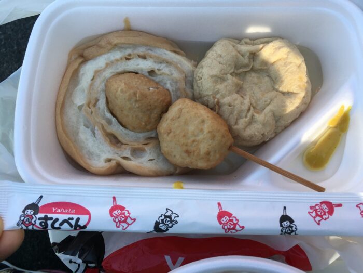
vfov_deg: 48.2
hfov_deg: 61.7
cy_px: 136
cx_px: 182
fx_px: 304
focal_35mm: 29
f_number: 2.2
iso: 25
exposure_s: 1/447
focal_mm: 4.15
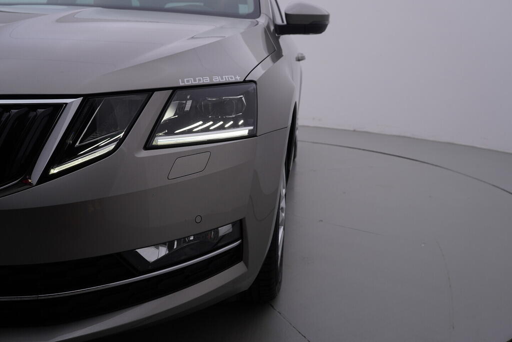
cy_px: 171
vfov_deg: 36.9
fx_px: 512
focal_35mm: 36
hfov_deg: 53.1
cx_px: 256
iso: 125
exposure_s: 1/125
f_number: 5
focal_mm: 24
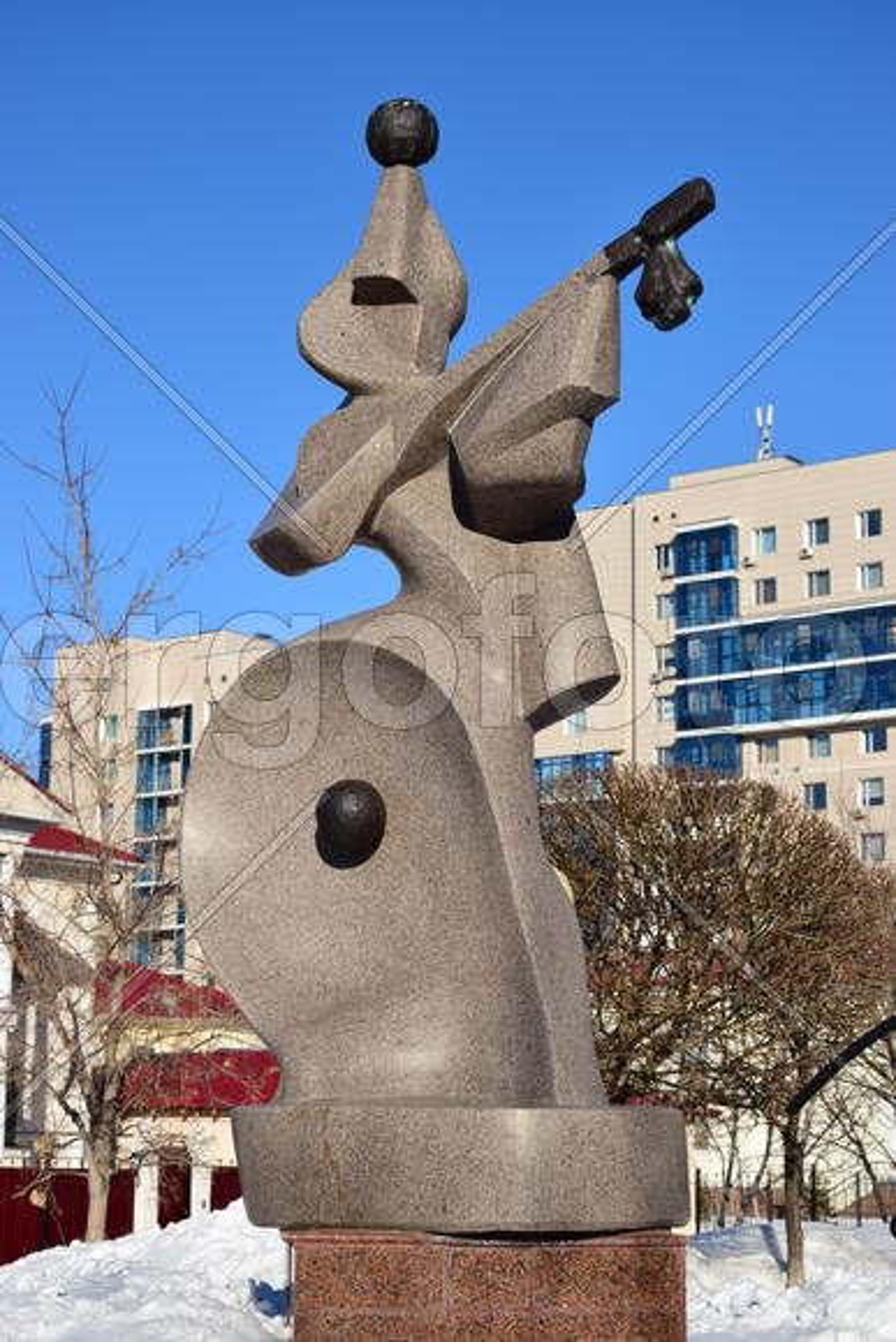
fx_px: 2350
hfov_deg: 21.6
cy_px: 671
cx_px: 448
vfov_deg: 31.9
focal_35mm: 63
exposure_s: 1/320
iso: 100
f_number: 9
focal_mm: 42
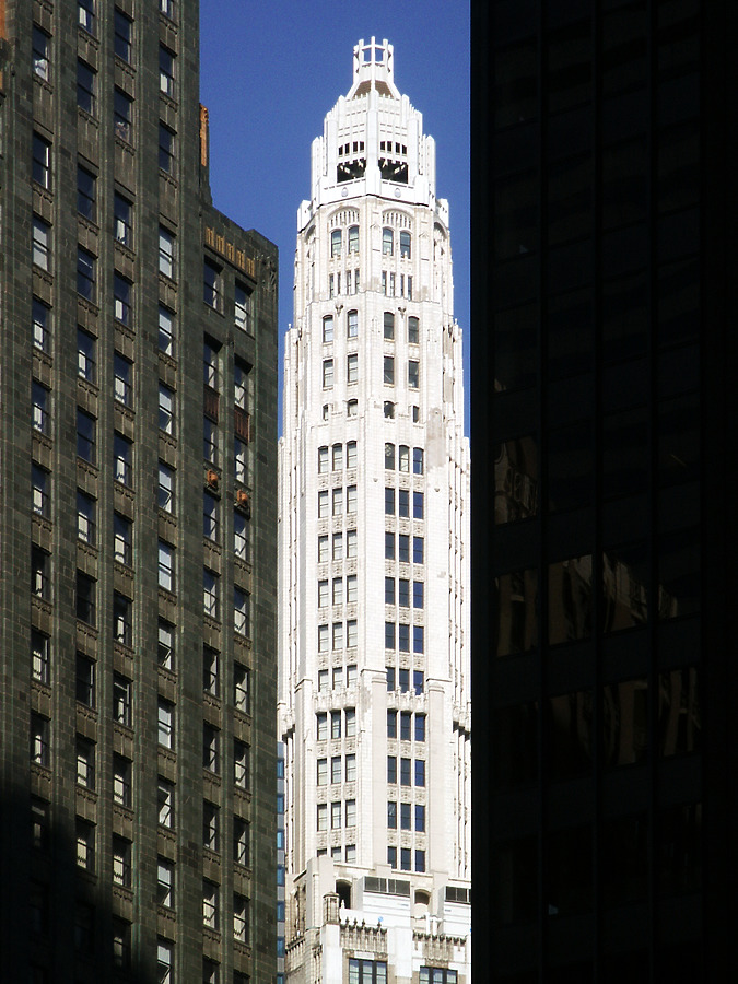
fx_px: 3838
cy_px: 492
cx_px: 369
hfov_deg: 11.0
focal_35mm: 135
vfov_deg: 14.6
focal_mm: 27.54
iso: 64
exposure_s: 1/250
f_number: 8
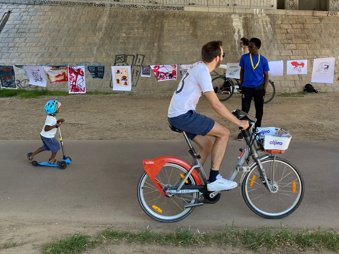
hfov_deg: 67.3
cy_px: 127
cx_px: 170
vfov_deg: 53.1
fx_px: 255
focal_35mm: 26
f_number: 1.8
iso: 32
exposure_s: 1/346
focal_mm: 4.25
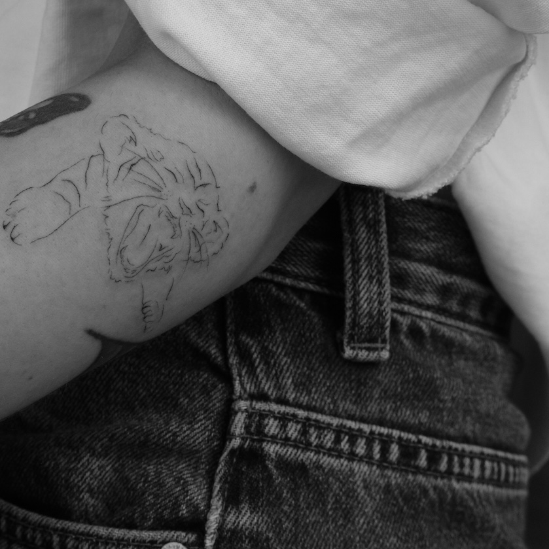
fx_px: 1292
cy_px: 127
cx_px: 147
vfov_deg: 23.7
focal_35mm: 72
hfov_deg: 23.8
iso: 1000
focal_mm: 24.8
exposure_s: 1/450
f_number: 7.1
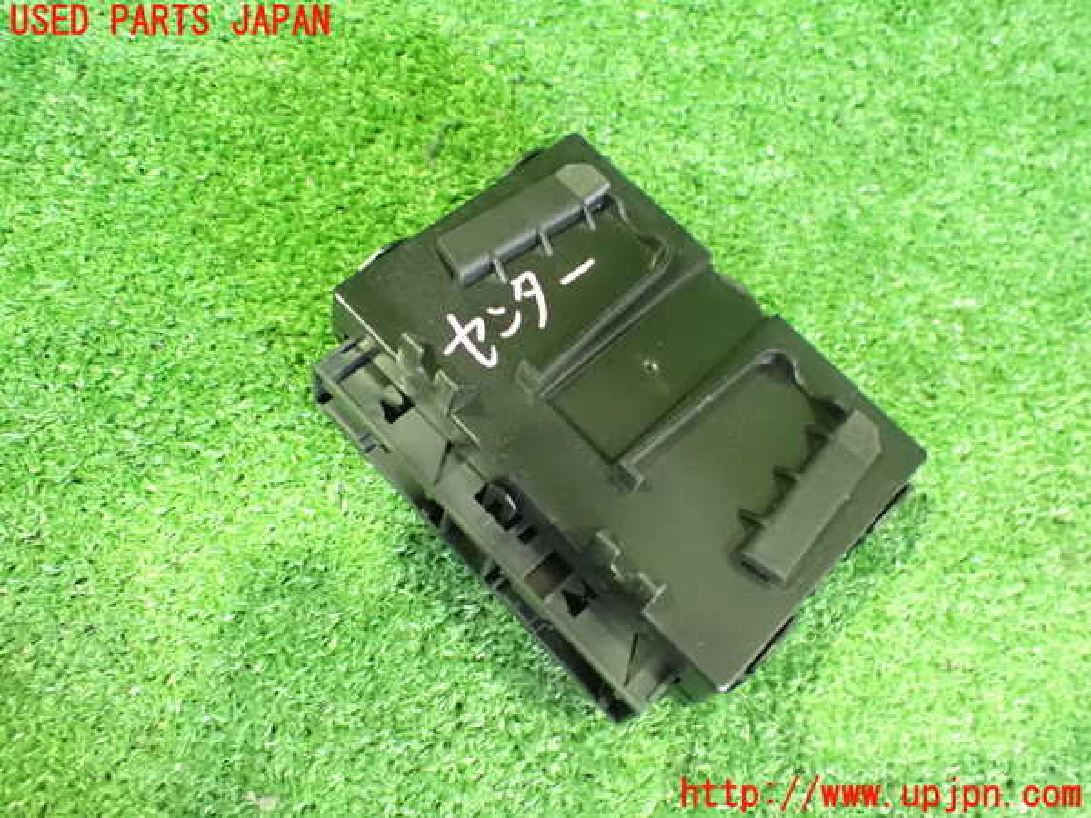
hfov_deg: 60.0
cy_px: 409
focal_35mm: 30
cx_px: 546
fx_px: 946
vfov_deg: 46.8
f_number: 2.3
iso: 1600
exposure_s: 1/15
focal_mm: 5.4
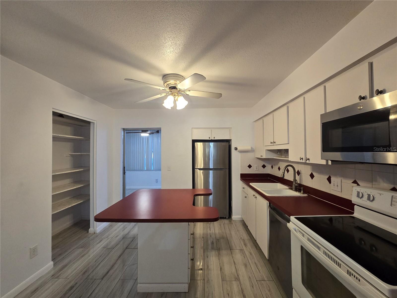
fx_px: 149
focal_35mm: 13
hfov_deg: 106.2
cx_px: 198
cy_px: 149
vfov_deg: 89.9
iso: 200
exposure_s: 1/60
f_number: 2.2
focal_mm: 2.2
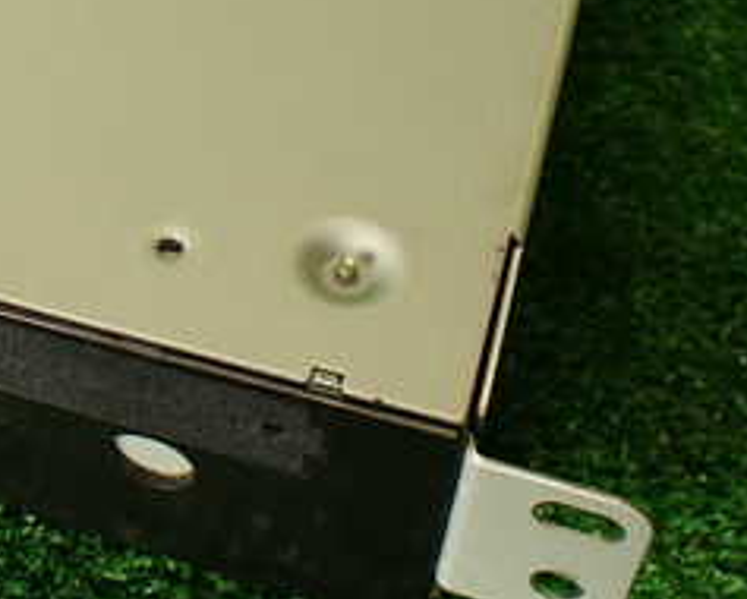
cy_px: 104
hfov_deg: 24.3
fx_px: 1637
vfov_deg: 20.5
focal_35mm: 74
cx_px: -38
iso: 160
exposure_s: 1/60
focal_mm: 5.4
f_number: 2.3
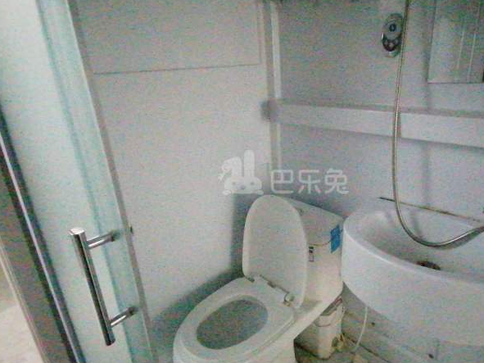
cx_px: 283
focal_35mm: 23
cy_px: 173
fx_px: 322
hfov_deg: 73.4
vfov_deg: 58.8
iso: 3200
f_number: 2.4
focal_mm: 1.78
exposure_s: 1/12.5
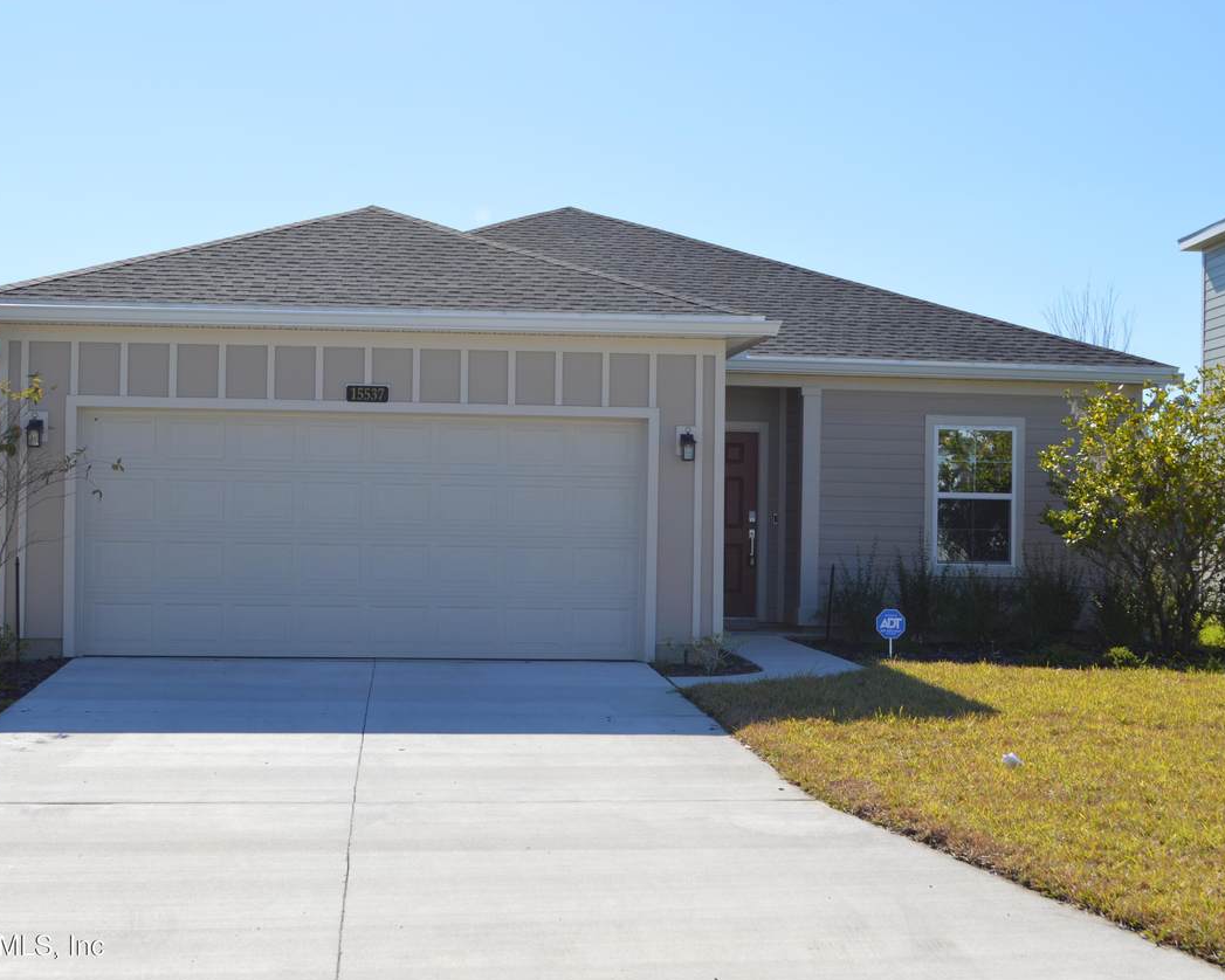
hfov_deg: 34.1
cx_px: 600
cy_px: 493
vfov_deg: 27.6
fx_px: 1994
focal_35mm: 55
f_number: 8
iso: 100
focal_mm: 32
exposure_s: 1/250
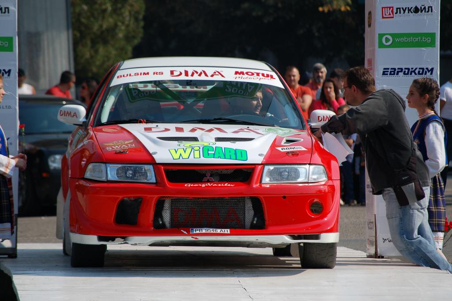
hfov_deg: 6.9
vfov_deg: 4.6
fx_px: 3764
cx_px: 226
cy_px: 150
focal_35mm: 300
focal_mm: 200
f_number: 7.1
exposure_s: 1/800
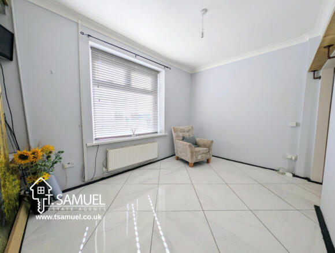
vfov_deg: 94.7
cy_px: 126
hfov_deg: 110.4
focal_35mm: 12
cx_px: 168
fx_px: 116
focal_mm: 2.23
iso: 37
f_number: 1.95
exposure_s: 1/107
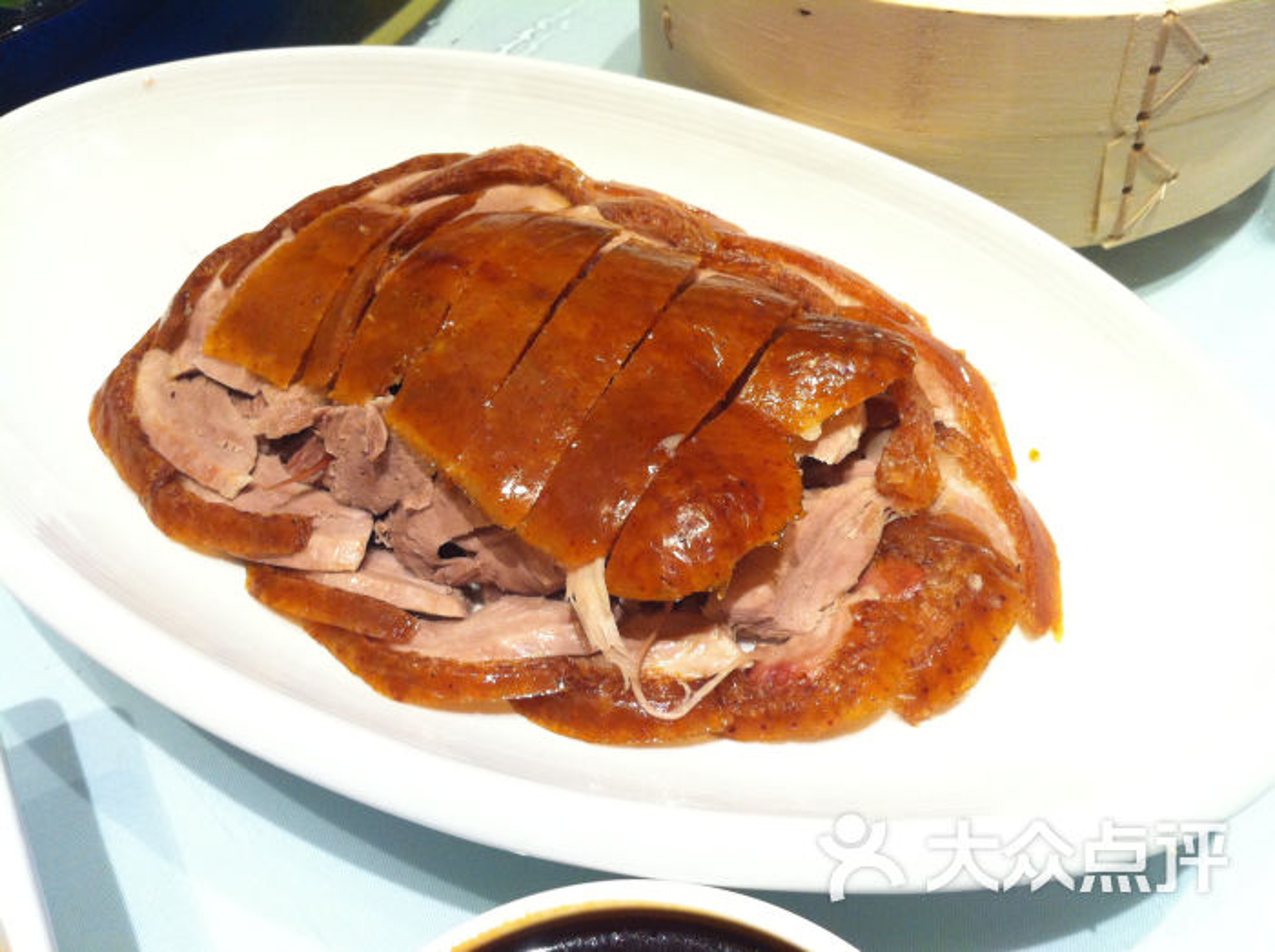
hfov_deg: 52.7
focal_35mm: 35
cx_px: 638
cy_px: 476
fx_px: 1287
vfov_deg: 40.6
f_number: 2.8
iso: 160
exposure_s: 1/15
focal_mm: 3.85
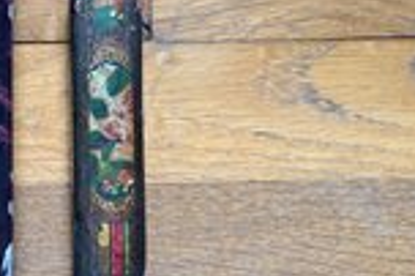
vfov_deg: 22.2
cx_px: -26
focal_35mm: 61
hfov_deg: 30.0
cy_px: 105
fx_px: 702
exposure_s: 1/60
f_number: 1.6
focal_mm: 5.96
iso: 400
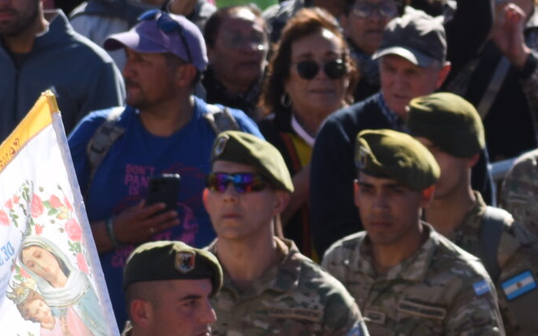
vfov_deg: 2.5
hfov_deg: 3.9
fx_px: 7812
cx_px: 734
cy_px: 171
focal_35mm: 533
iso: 100
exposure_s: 1/320
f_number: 6.3
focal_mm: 92
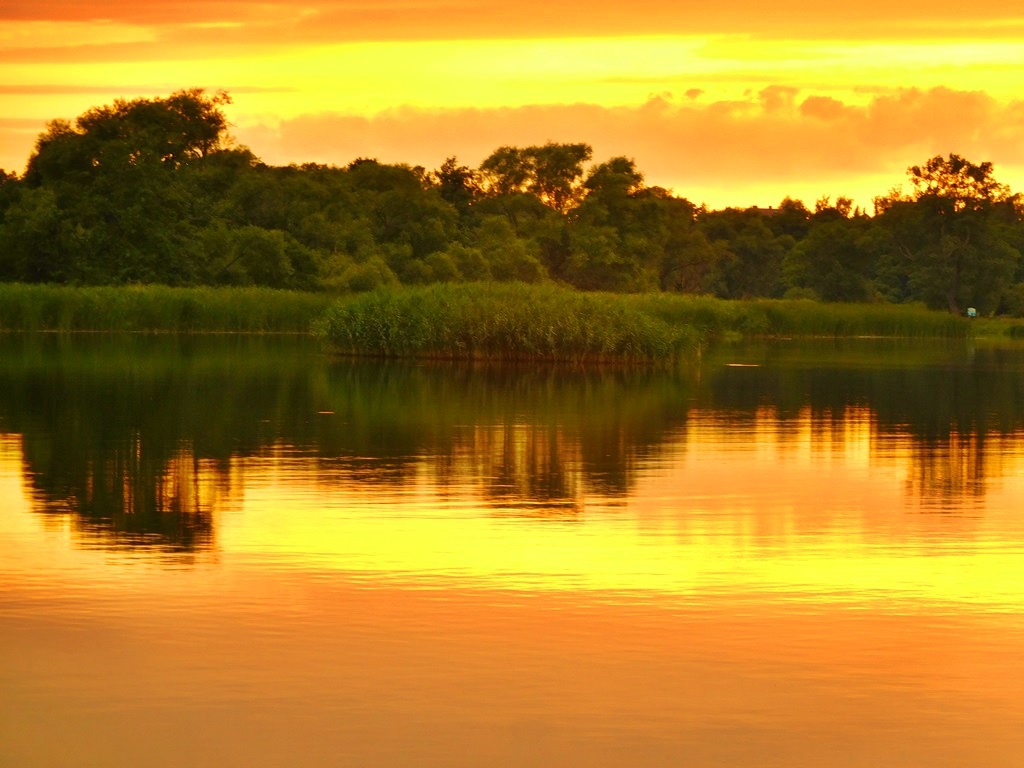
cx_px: 512
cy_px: 384
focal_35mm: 180
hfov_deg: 11.0
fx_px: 5325
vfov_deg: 8.2
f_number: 5.3
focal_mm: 32.1
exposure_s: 1/30
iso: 160
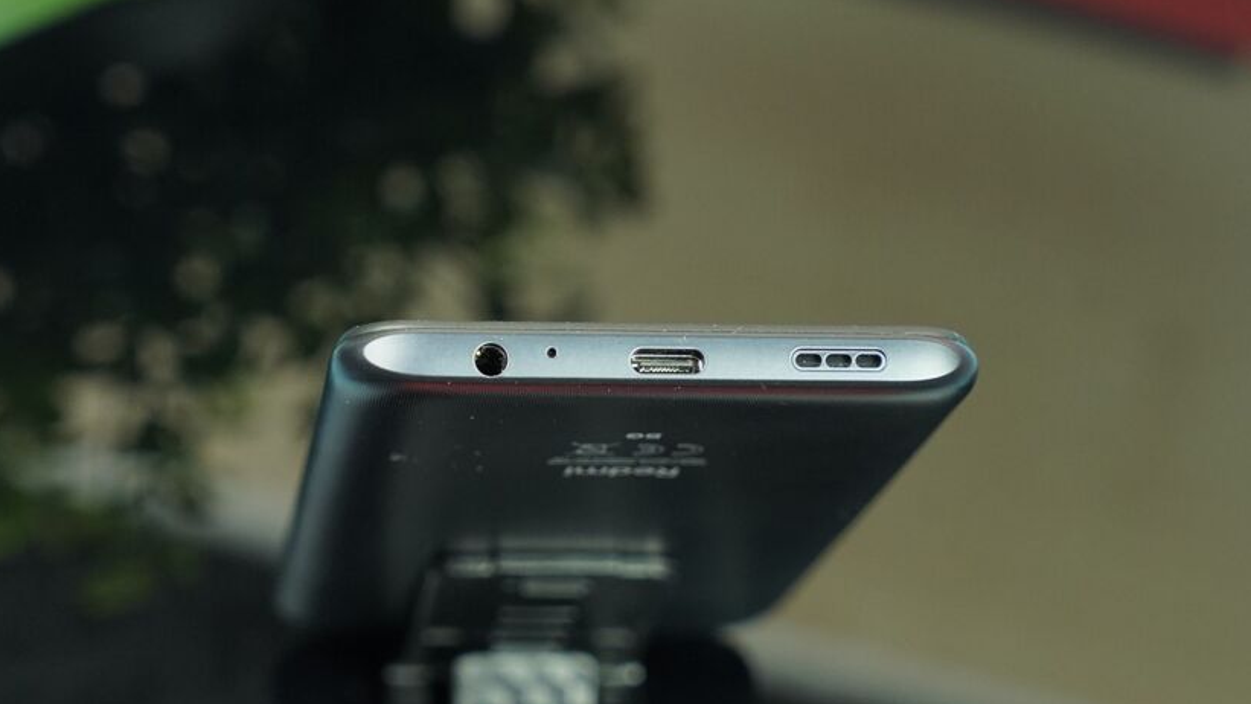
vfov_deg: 16.3
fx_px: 2455
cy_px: 413
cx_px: 622
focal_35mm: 74
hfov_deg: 28.6
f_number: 5.6
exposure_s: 1/160
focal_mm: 70
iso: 2000
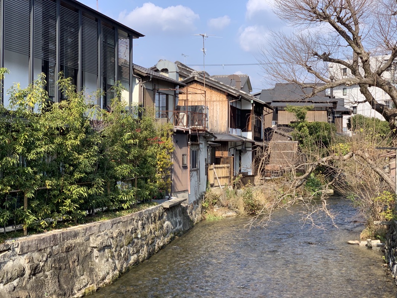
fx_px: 596
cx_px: 198
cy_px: 149
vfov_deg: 28.0
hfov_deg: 36.8
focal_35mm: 52
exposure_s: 1/600
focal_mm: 6
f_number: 2.4
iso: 16
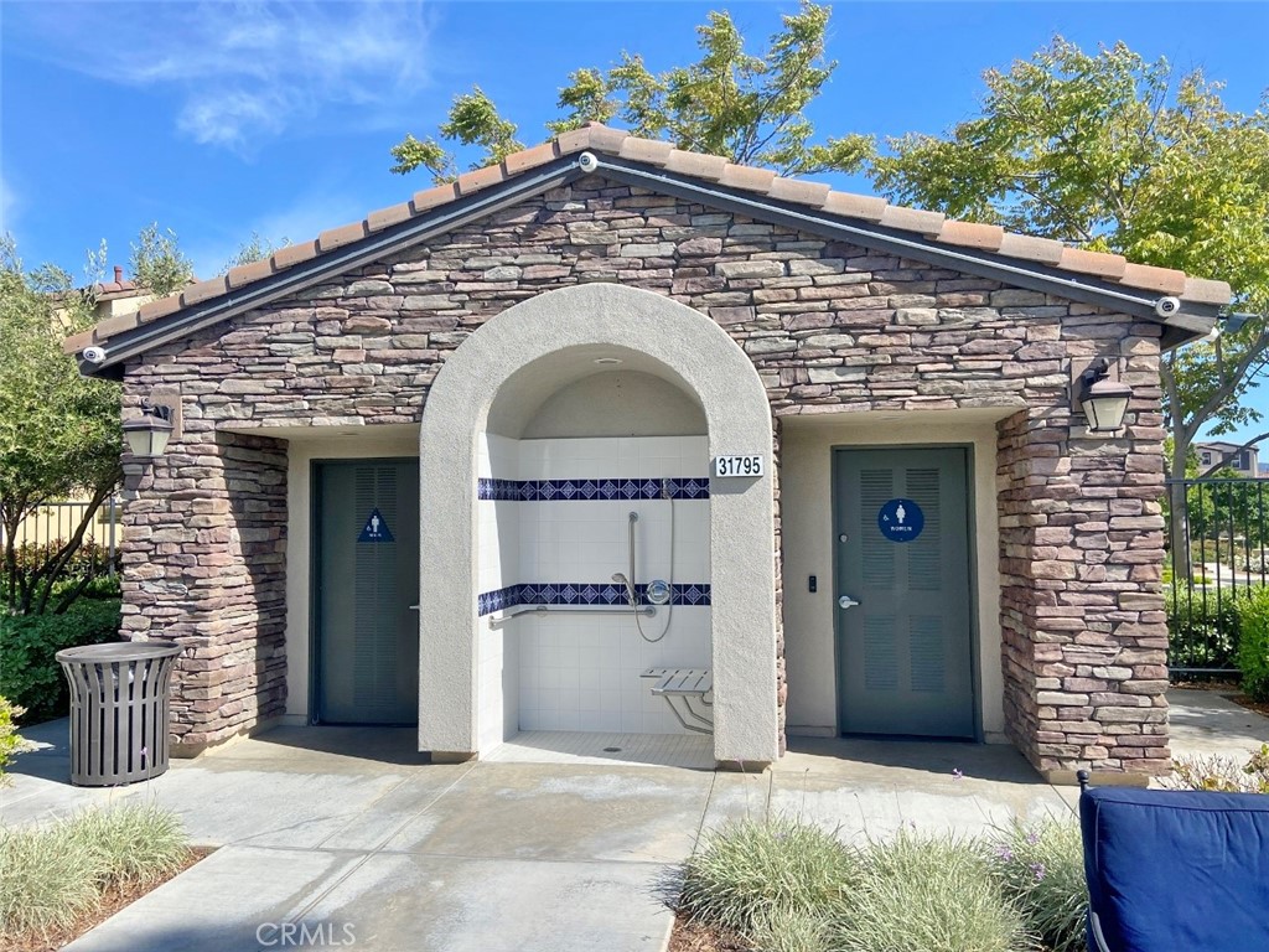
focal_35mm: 26
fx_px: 953
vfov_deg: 53.1
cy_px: 476
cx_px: 634
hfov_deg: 67.3
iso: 32
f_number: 1.8
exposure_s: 1/2755
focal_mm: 4.25
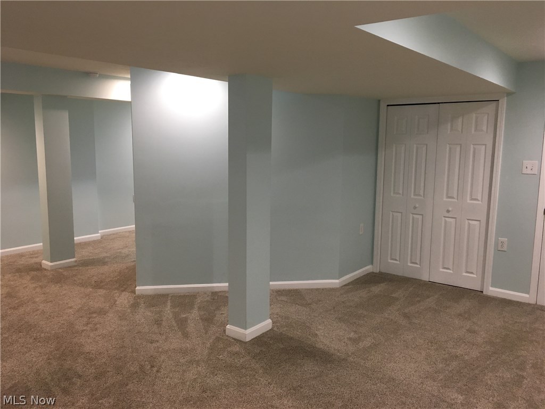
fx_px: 457
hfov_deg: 61.7
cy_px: 204
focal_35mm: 29
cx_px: 272
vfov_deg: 48.2
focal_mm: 4.15
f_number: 2.2
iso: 100
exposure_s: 1/30
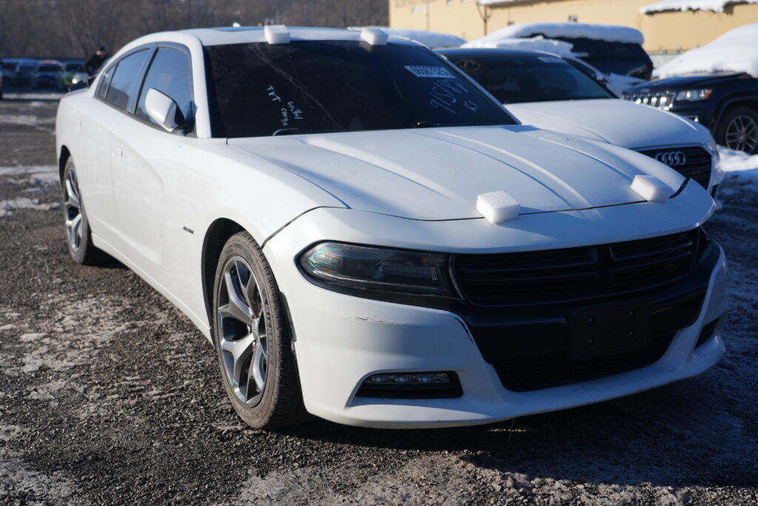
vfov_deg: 31.9
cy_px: 253
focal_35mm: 42
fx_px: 885
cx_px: 379
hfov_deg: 46.4
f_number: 4
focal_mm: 42
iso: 160
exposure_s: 1/60
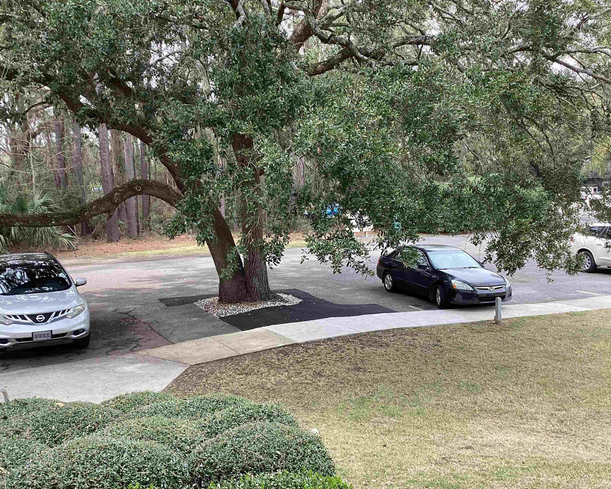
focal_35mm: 33
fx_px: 597
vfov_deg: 44.5
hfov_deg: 54.2
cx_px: 294
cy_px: 246
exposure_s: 1/100
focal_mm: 3.3
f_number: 2.4
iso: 25
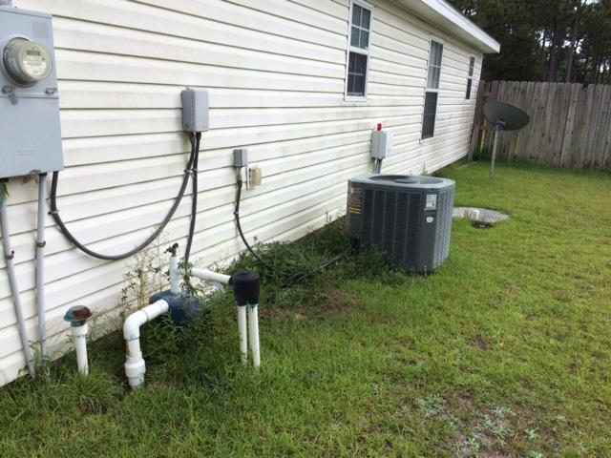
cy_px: 229
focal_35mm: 29
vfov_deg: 48.2
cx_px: 306
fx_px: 512
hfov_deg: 61.7
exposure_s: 1/1172
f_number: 2.2
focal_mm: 4.15
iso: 32
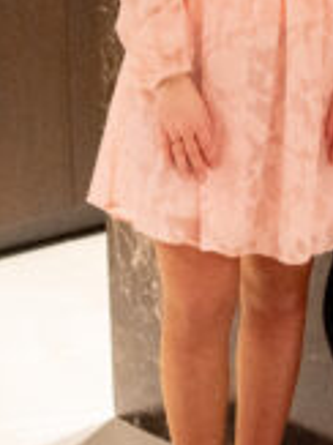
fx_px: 1837
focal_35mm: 143
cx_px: 240
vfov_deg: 13.6
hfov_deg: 10.3
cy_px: -1
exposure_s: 1/500
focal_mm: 50
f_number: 2.5
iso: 8000
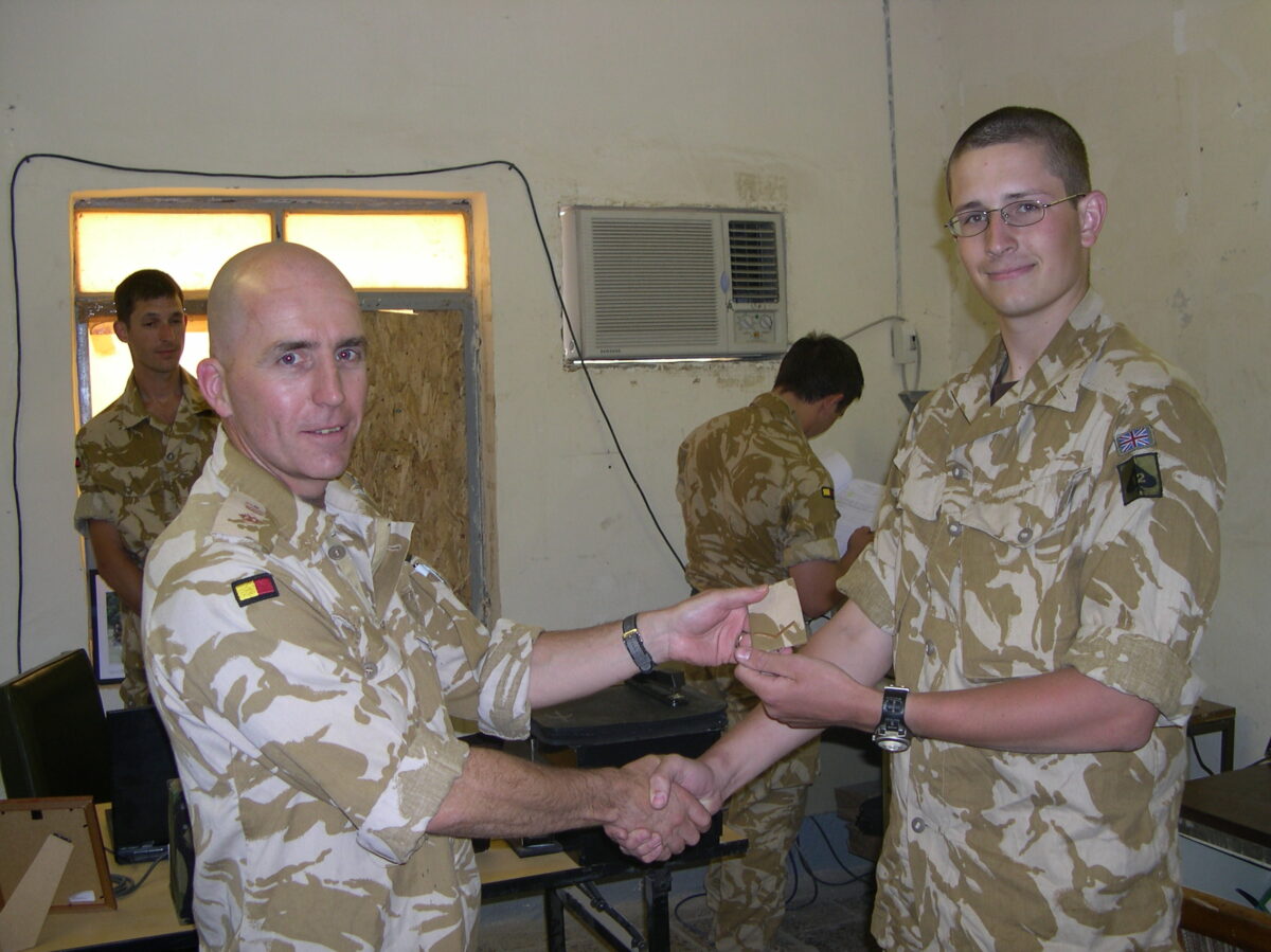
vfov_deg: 37.7
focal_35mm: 38
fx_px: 1395
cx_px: 636
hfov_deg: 49.0
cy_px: 476
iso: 100
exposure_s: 1/60
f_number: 2.8
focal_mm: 8
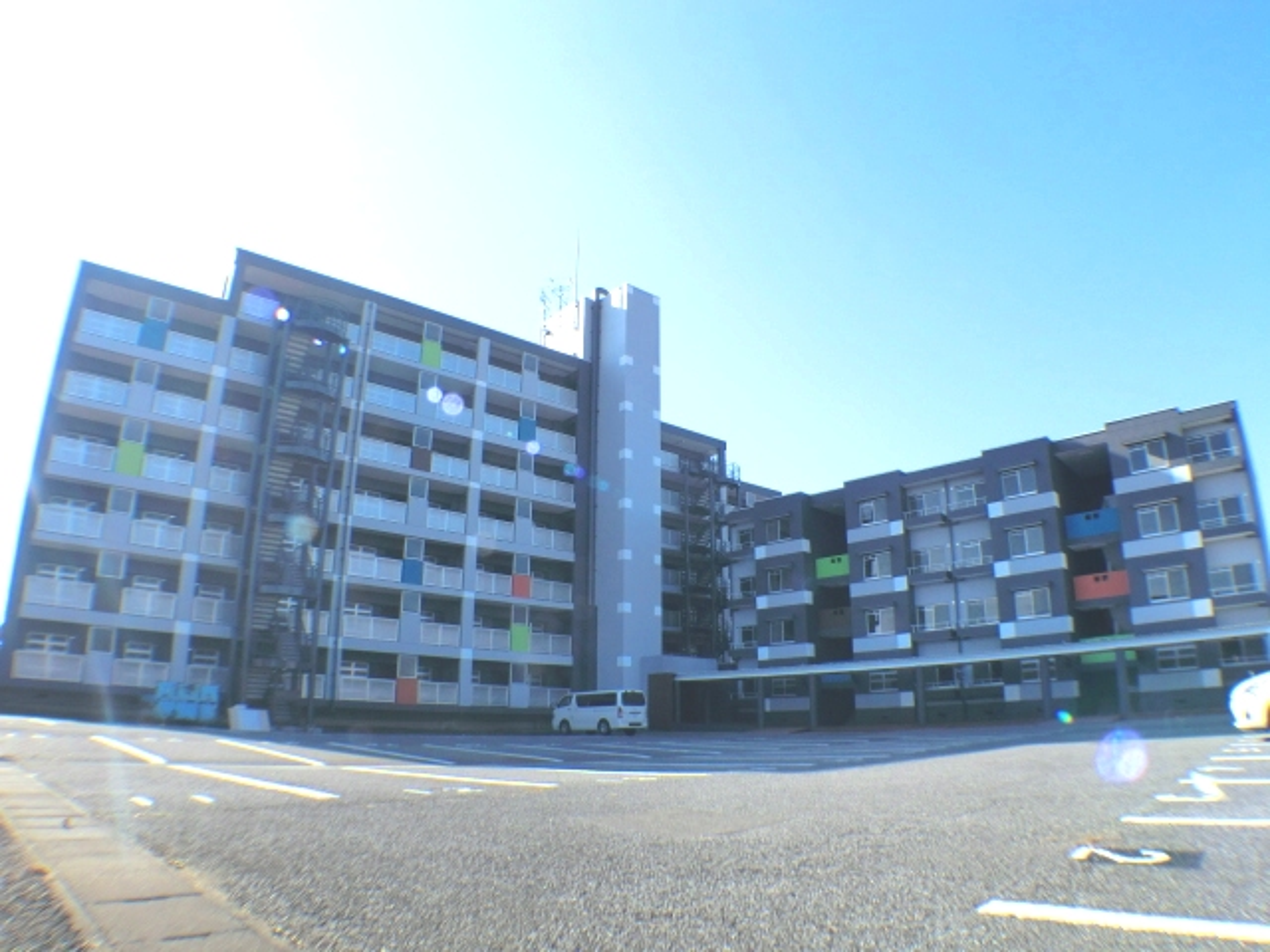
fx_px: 1247
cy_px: 476
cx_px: 635
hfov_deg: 54.0
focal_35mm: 34
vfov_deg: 41.8
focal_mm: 6.1
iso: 80
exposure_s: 1/100
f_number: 8.4
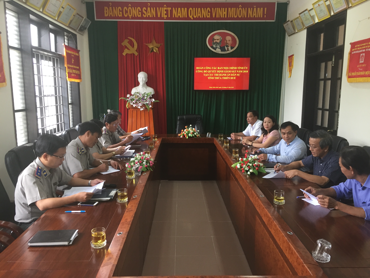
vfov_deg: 48.2
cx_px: 185
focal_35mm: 29
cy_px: 139
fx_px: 310
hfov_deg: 61.7
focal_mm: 4.15
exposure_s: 1/33
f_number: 2.2
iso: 64
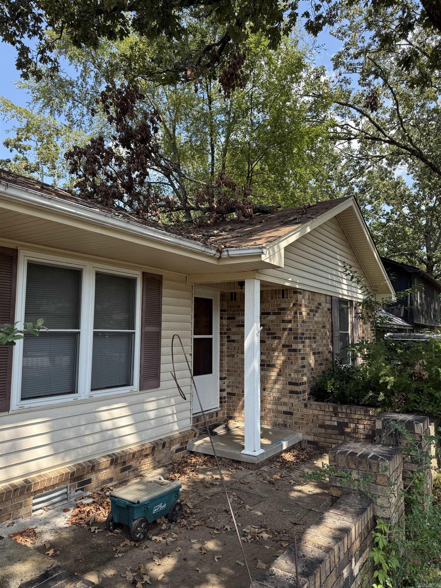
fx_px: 408
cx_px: 220
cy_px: 294
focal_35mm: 24
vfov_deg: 71.6
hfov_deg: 56.8
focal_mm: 6.76
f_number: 1.78
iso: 100
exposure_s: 1/1250
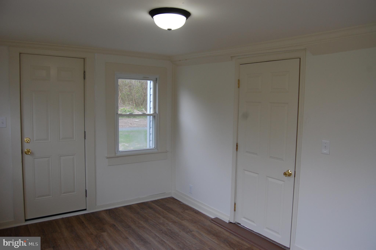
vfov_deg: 47.8
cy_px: 125
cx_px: 188
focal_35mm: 27
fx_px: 282
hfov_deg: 67.4
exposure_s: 1/125
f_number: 5.6
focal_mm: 18
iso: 400
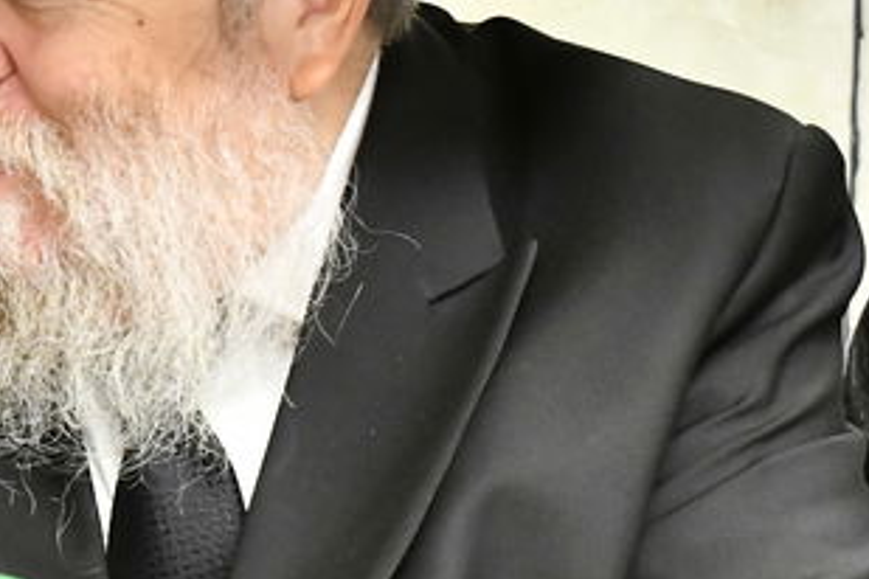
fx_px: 3934
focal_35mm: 163
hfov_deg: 12.5
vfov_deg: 8.4
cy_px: 94
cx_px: 166
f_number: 5.6
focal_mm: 36
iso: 3200
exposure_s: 1/200
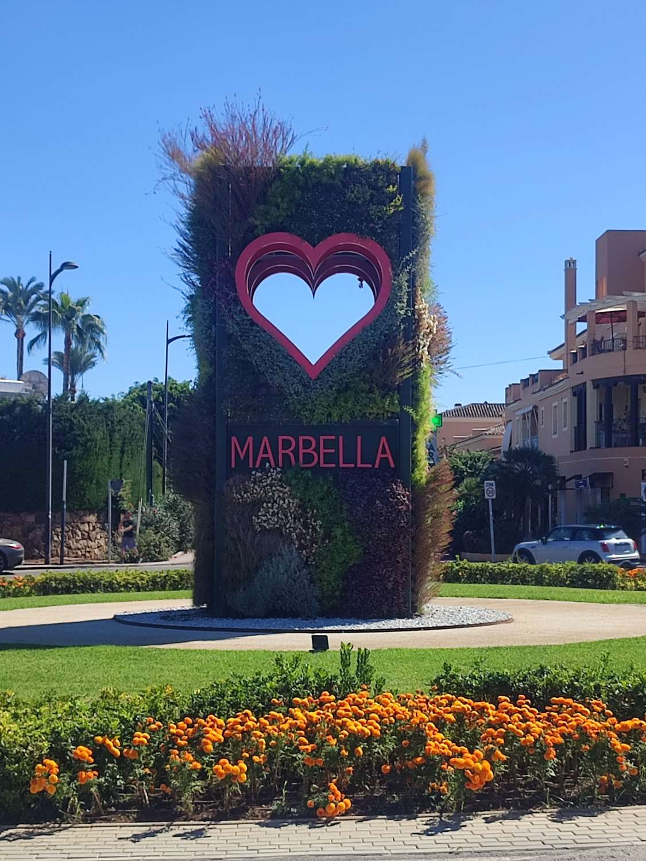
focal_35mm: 24
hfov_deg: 56.8
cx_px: 323
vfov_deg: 71.6
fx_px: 597
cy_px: 430
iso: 50
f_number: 1.89
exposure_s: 1/700
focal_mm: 5.89
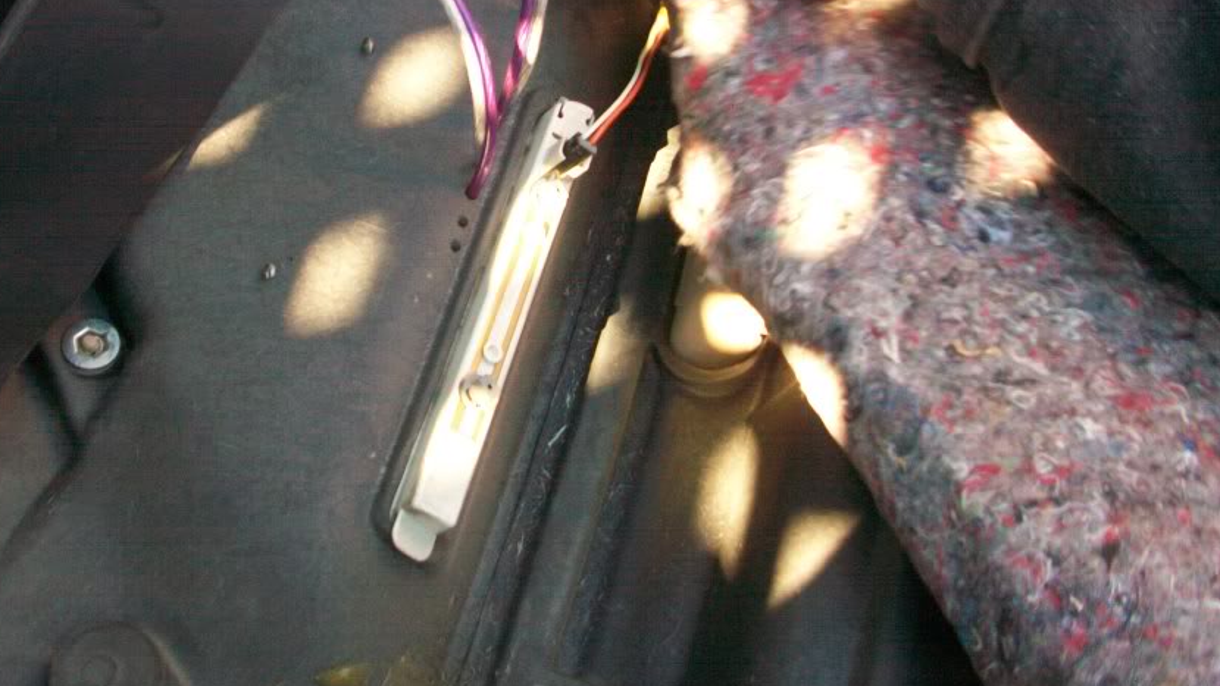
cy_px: 245
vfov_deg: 27.6
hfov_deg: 47.1
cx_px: 495
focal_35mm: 43
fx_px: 1391
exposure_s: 1/60
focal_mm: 5.7
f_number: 2.8
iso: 115
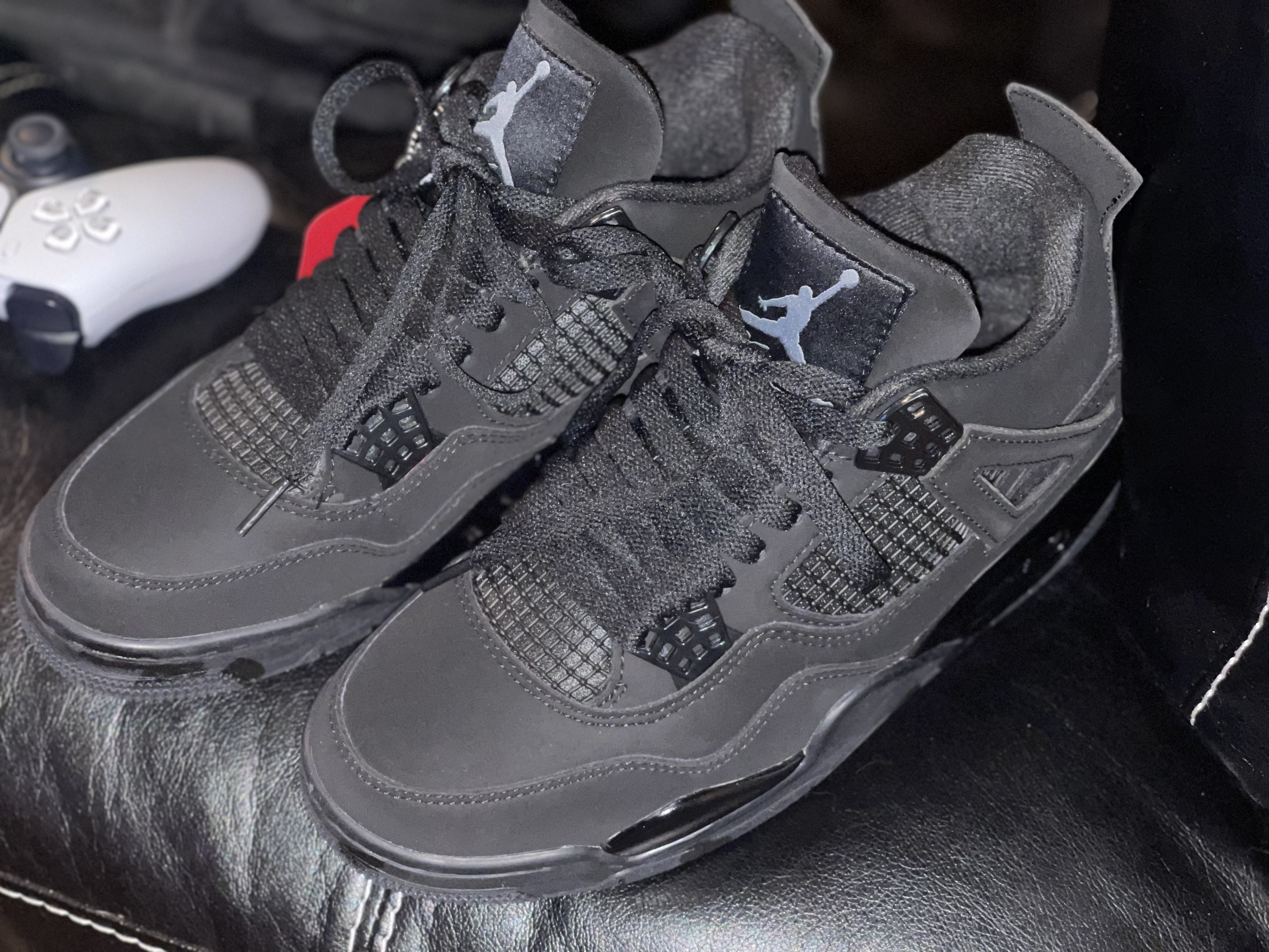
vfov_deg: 22.9
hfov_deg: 30.3
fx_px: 2346
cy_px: 476
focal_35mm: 64
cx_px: 634
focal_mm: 7.5
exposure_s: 1/34
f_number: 2.2
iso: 500
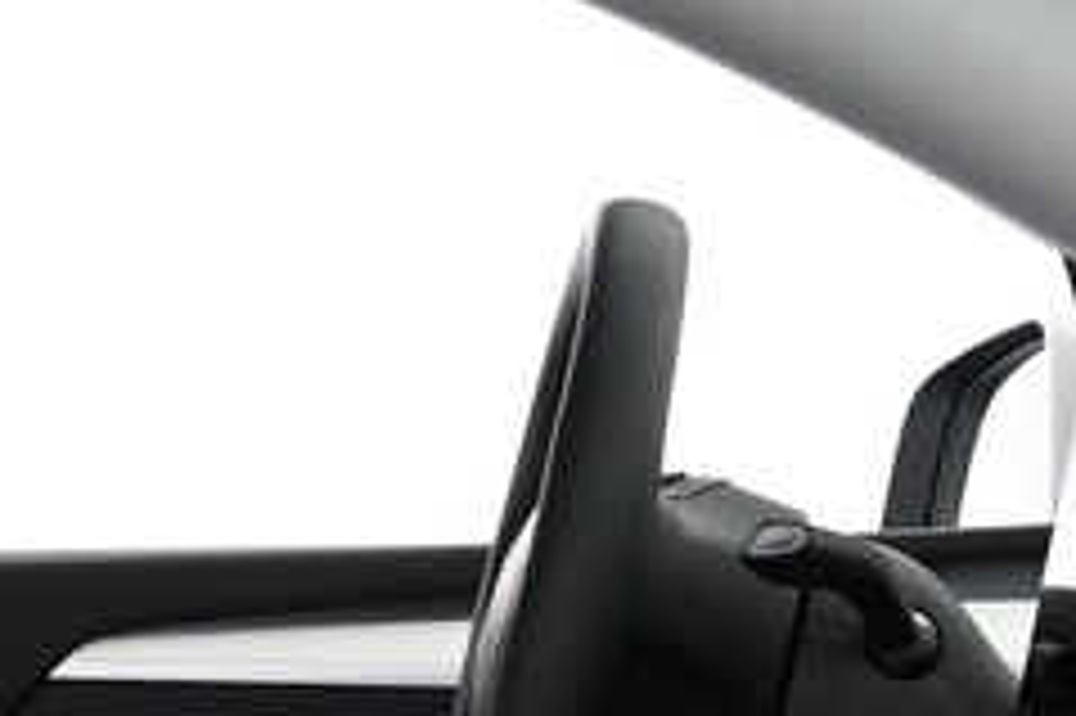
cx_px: 477
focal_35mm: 163
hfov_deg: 12.6
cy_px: 1058
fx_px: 4868
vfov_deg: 8.2
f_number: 3.5
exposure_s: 1/25
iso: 720
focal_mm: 16
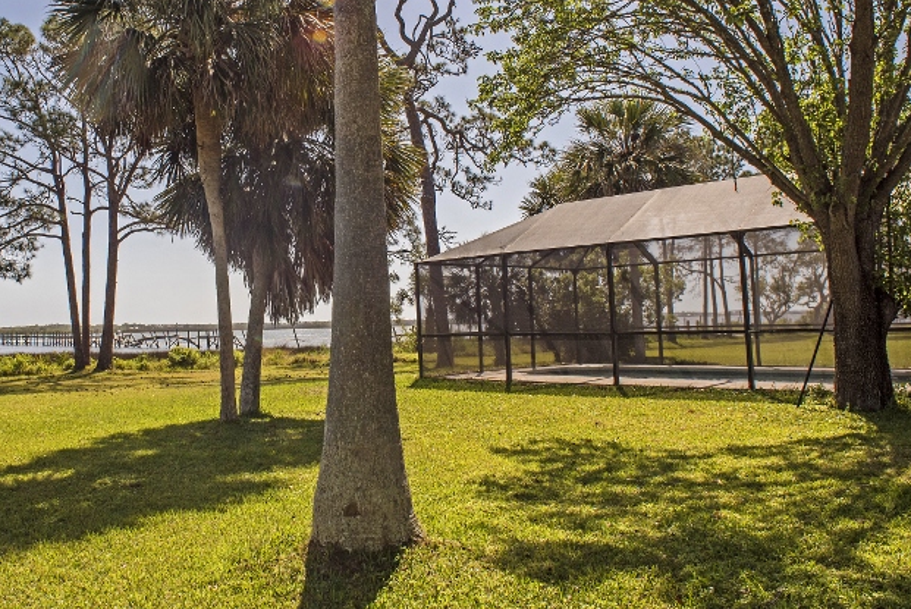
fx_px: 836
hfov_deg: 55.5
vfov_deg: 39.9
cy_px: 248
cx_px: 273
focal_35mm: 33
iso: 250
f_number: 9
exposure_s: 1/1600
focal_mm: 20
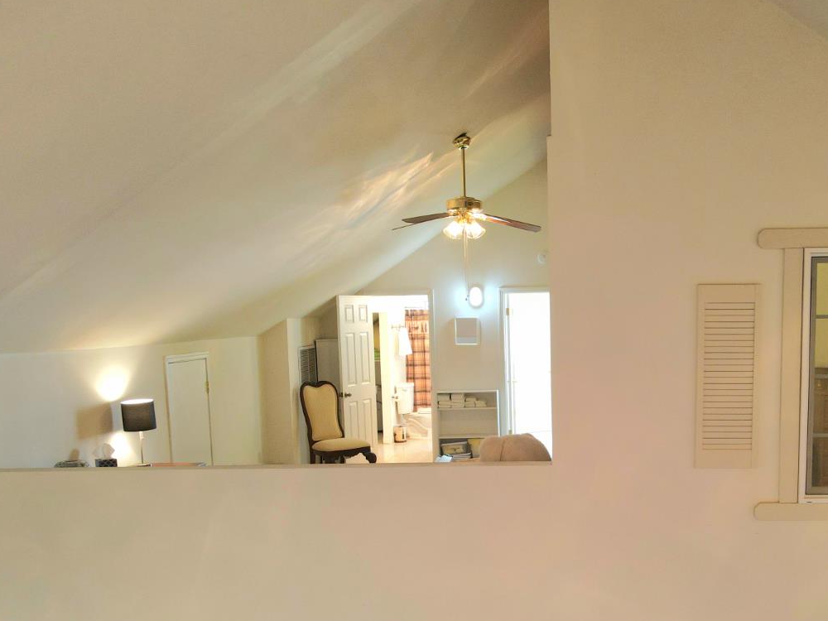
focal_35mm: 36
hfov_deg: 50.5
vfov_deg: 39.0
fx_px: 861
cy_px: 429
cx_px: 545
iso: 280
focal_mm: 4.5
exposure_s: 1/15
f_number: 2.8
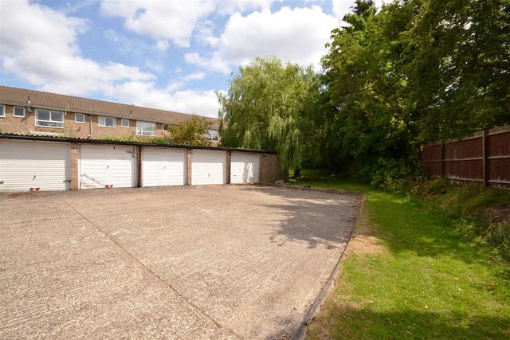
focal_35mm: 16
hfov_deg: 95.0
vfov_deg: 72.1
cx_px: 255
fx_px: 234
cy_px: 170
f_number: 10
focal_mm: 11
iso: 100
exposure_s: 1/200
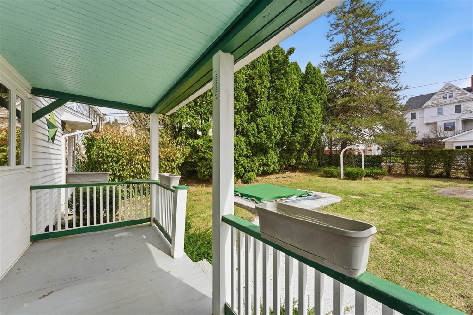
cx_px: 236
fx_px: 192
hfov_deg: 101.9
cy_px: 158
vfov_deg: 78.9
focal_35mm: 15
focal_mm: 14.6
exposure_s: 1/500
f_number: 10
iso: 160
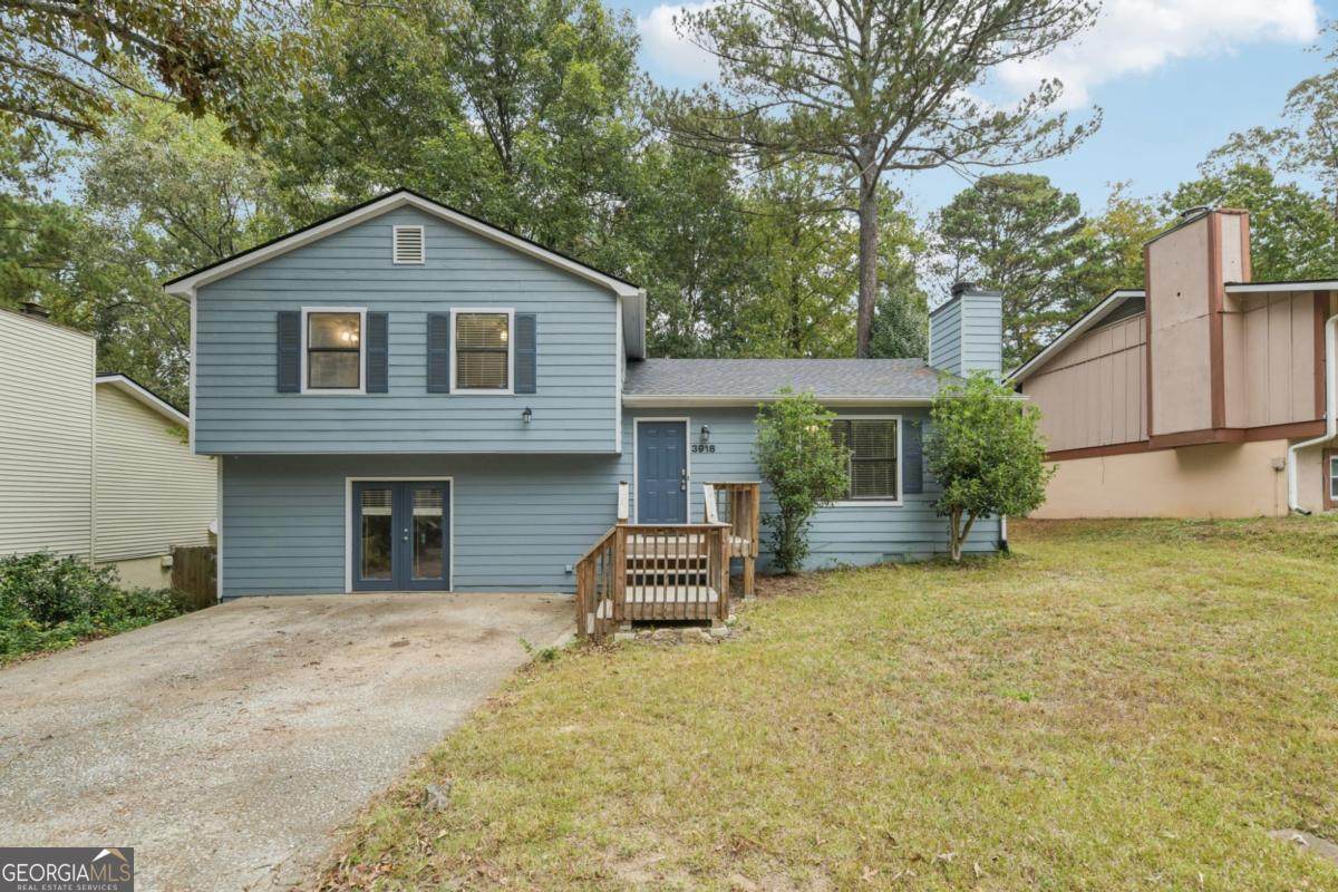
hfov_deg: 104.3
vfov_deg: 81.2
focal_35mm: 14
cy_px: 446
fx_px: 520
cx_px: 669
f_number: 8
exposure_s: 1/80
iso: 400
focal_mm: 14
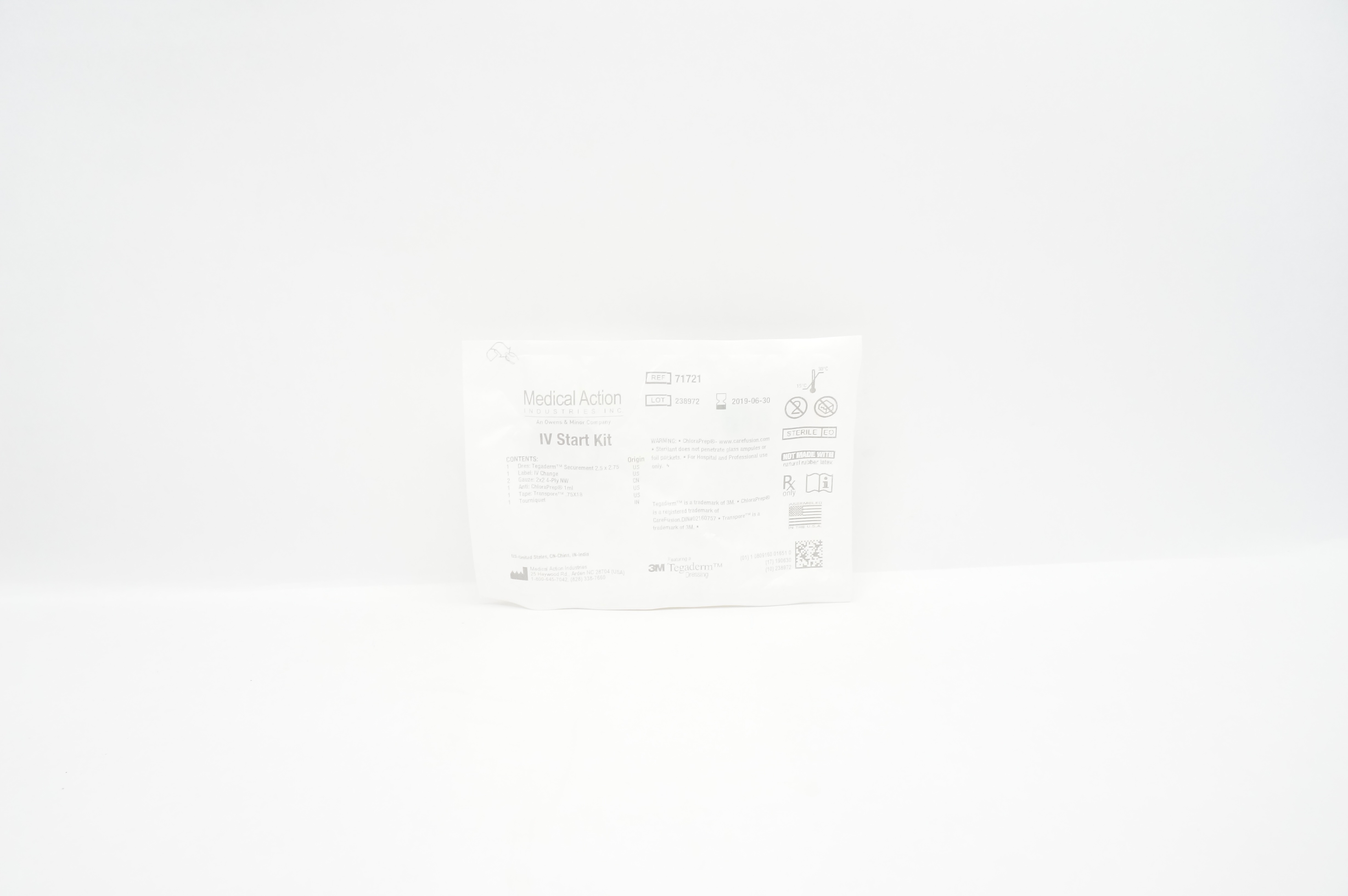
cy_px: 448
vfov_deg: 47.8
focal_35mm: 27
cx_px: 674
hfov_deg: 67.4
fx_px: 1010
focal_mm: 18
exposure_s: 1/80
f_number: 5
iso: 800
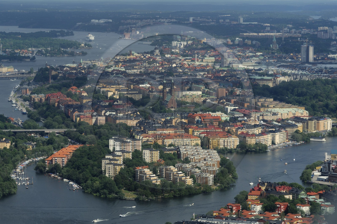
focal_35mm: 153
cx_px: 168
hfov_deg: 13.4
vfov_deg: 8.9
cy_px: 112
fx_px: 1430
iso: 100
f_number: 4
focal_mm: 102
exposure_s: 1/1500
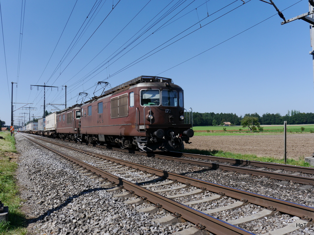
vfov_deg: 49.7
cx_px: 157
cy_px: 118
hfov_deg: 63.4
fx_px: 254
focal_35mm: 28
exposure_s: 1/400
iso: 160
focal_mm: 14
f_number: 8
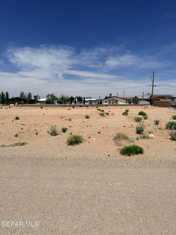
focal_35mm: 24
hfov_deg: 56.8
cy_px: 118
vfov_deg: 71.6
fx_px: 163
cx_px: 88
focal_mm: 6.76
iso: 64
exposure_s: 1/14286
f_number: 1.78
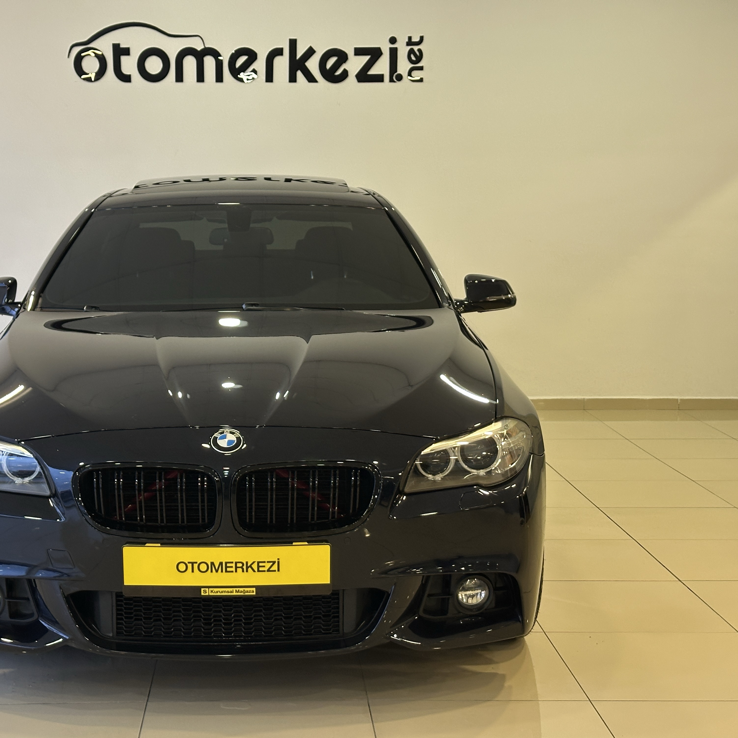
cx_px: 259
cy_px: 371
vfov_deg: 30.0
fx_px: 1375
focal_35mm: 57
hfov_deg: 29.9
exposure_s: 1/50
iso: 160
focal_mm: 6.86
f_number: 1.78
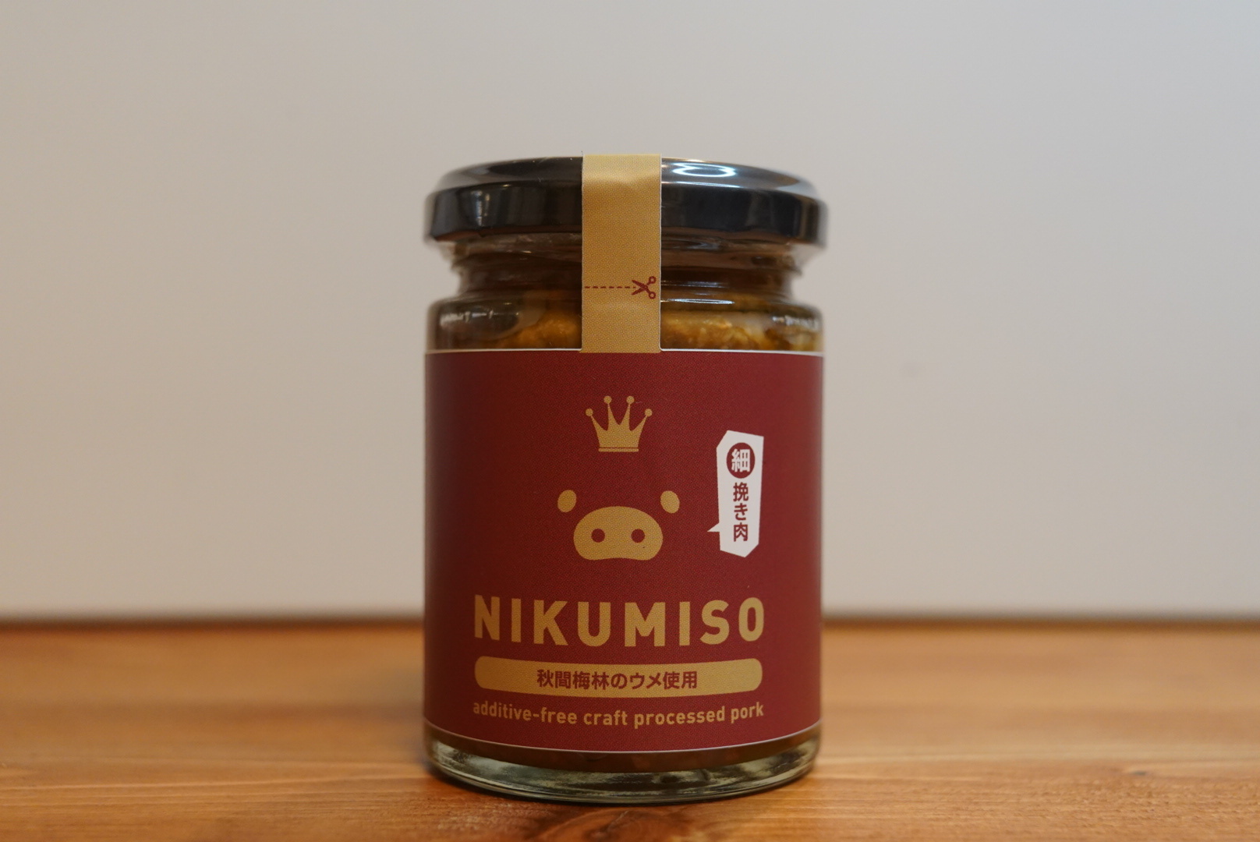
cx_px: 630
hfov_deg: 49.5
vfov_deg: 34.3
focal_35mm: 39
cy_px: 421
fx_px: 1366
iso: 4000
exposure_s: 1/160
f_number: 5
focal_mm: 39
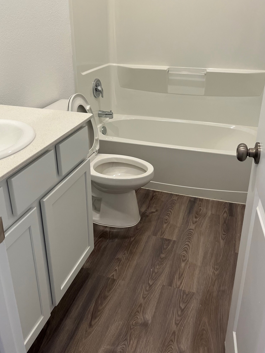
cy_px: 158
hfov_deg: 44.2
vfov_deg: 56.7
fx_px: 327
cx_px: 131
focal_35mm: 32
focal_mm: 5.1
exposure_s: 1/120
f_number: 1.6
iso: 125
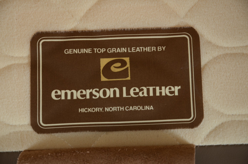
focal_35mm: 158
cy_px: 82
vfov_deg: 8.7
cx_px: 124
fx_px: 1083
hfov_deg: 13.1
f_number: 7.1
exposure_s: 1/80
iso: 160
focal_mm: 105
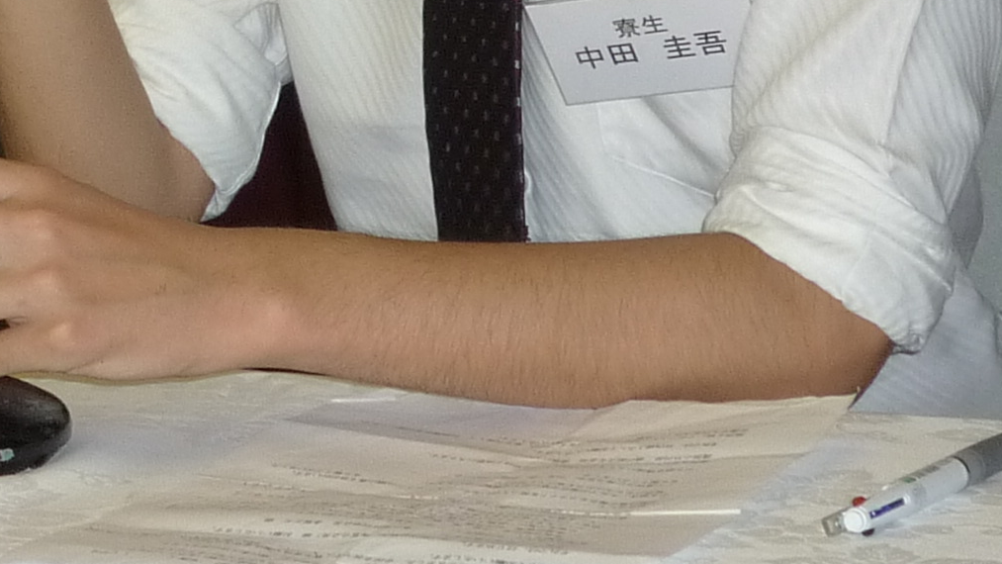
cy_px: -185
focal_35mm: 142
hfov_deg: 14.9
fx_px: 3773
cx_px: 34
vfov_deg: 8.4
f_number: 3.6
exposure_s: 1/30
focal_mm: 5.8
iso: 160
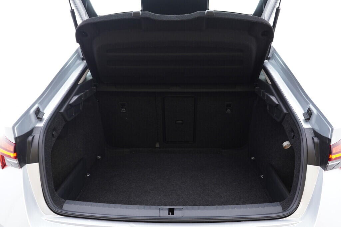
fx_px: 341
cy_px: 114
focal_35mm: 36
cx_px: 170
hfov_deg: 53.1
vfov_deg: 36.9
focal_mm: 24
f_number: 2.8
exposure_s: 1/40
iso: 200
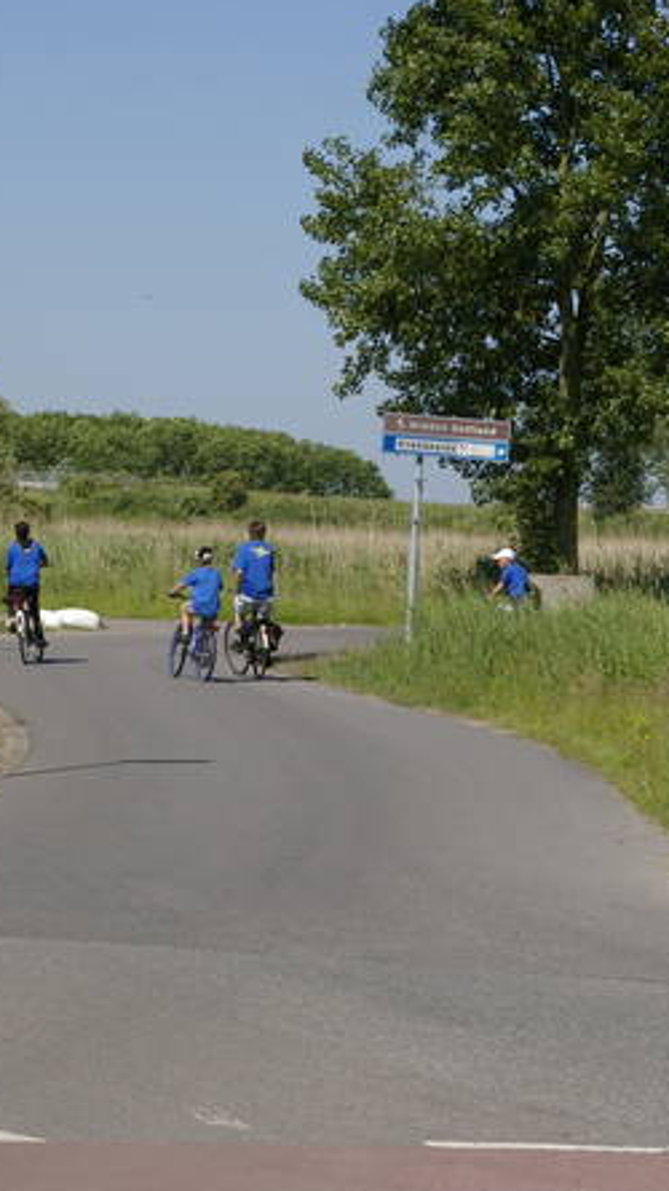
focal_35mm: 136
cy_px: 612
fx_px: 4287
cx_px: 254
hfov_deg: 8.9
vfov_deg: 15.8
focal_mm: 55
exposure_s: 1/320
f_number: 11
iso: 200
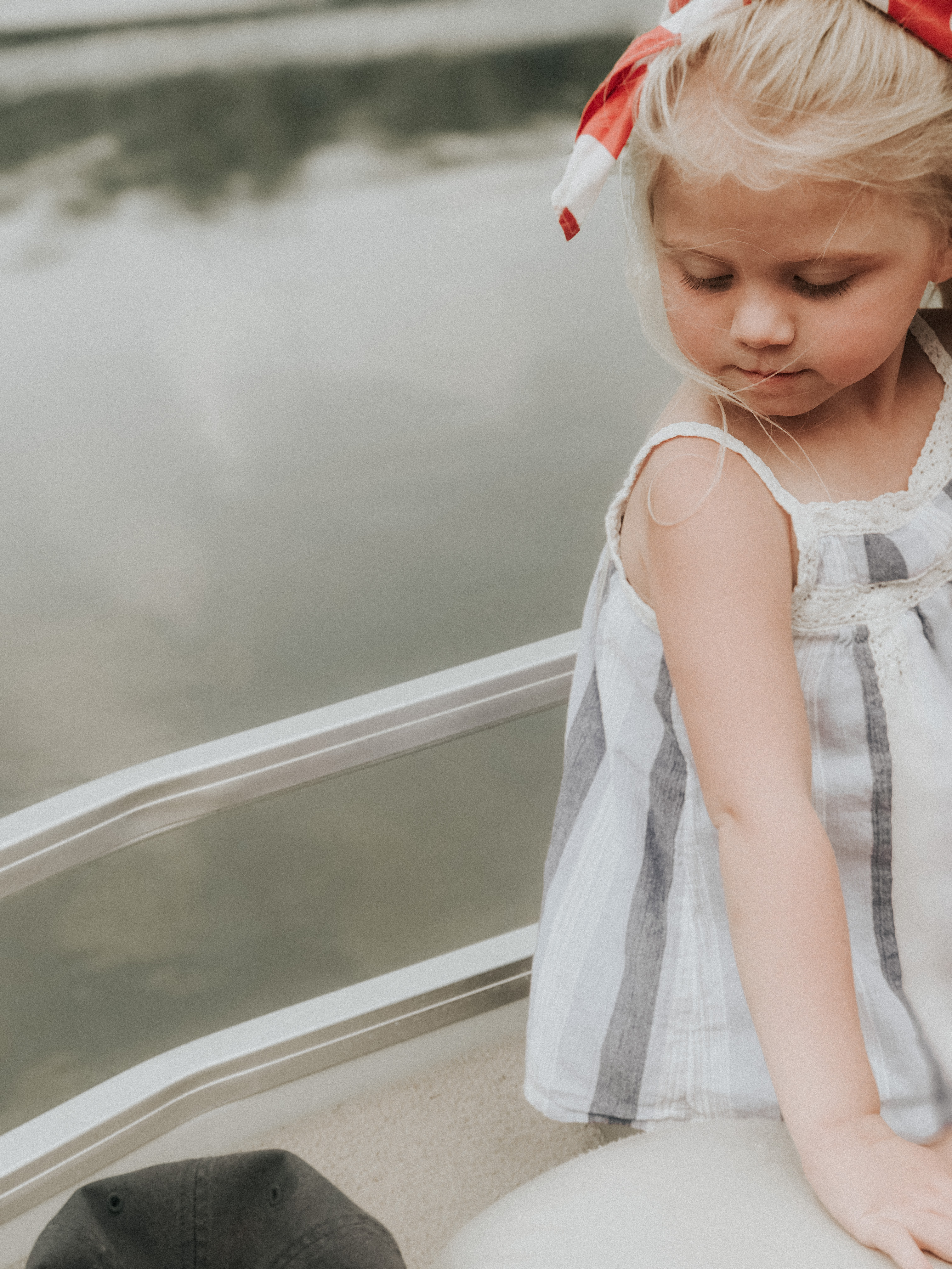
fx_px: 2090
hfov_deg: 25.7
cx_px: 476
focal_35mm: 57
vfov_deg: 33.8
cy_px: 634
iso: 20
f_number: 2.8
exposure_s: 1/606
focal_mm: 6.6
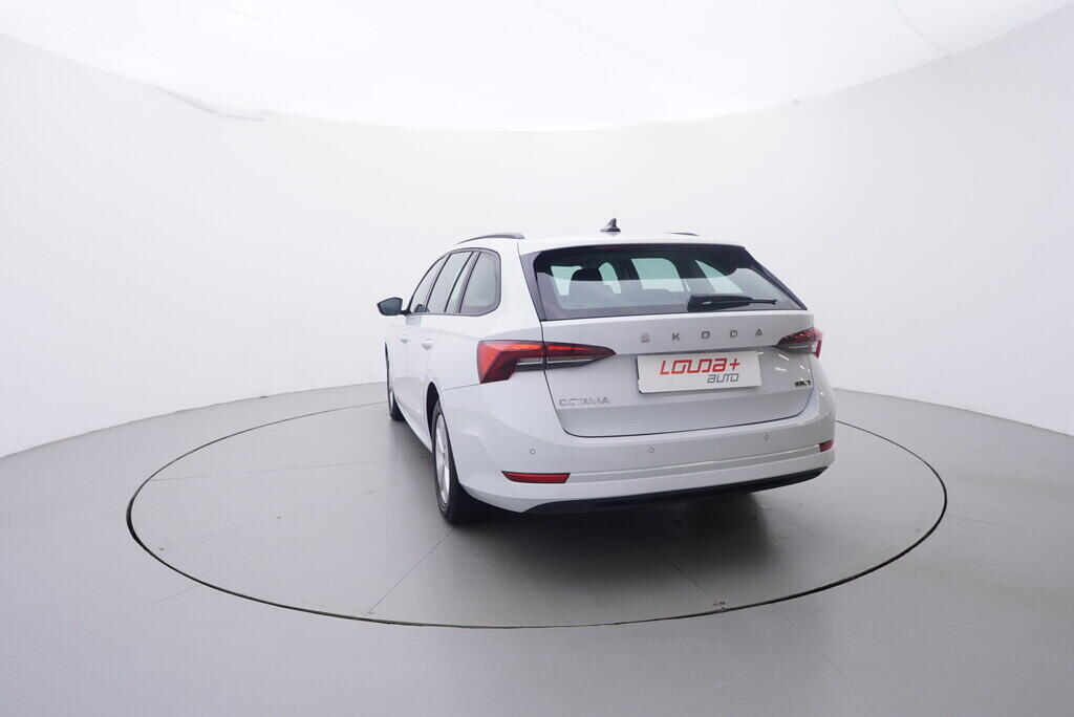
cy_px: 358
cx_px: 537
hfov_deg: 77.3
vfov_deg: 56.2
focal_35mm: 22
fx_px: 672
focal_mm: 15
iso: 200
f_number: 5
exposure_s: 1/80
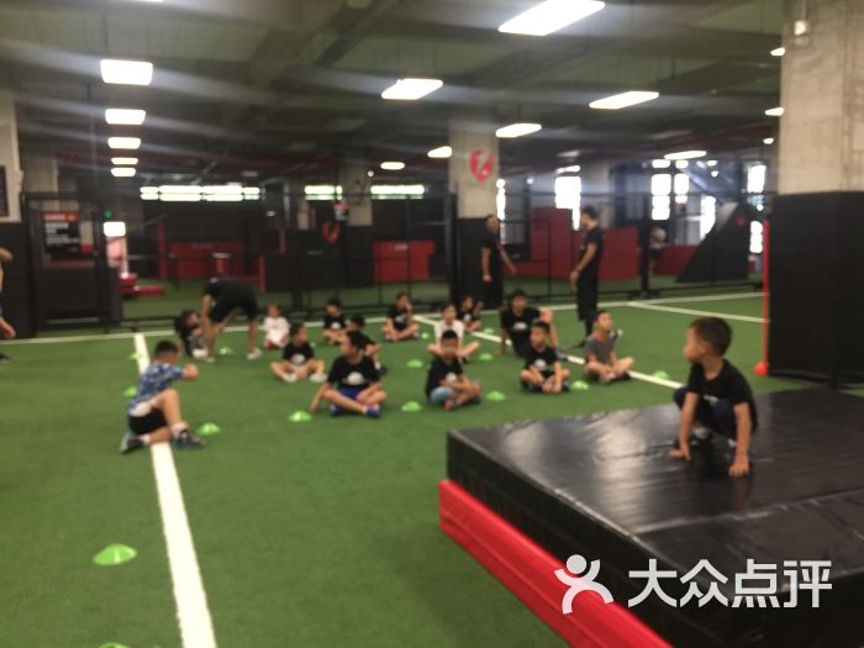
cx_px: 432
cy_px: 324
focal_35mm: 29
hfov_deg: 61.7
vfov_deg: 48.2
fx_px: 724
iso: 100
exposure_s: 1/17
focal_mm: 4.15
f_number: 2.2
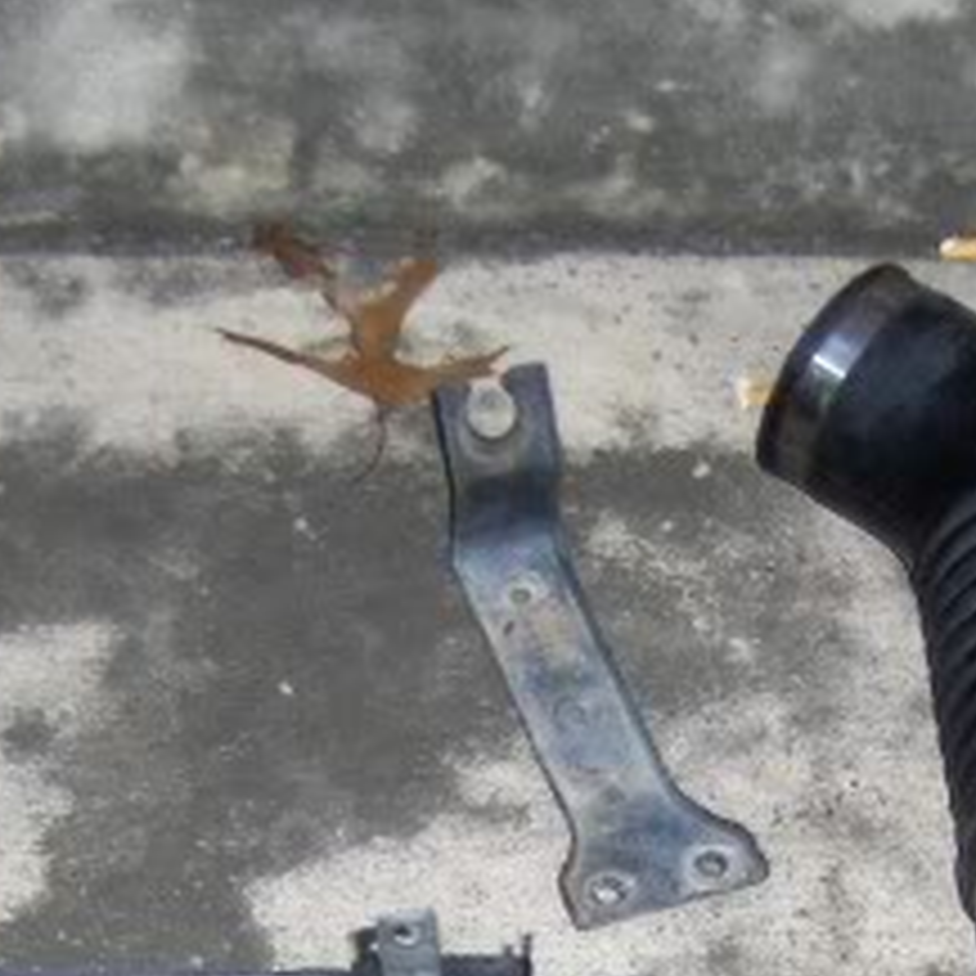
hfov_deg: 15.2
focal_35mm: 114
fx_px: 3636
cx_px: 796
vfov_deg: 14.5
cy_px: 1322
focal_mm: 7.5
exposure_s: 1/60
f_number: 2.8
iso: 100
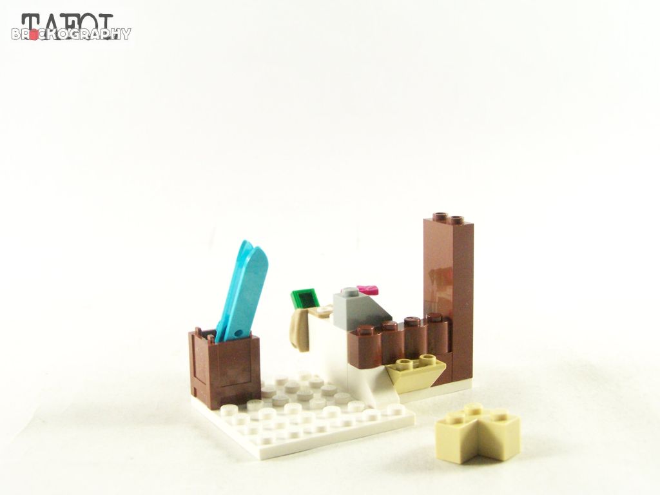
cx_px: 330
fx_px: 972
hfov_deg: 37.5
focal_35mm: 51
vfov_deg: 28.6
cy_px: 248
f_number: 4
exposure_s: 1/60
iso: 400
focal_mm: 8.5
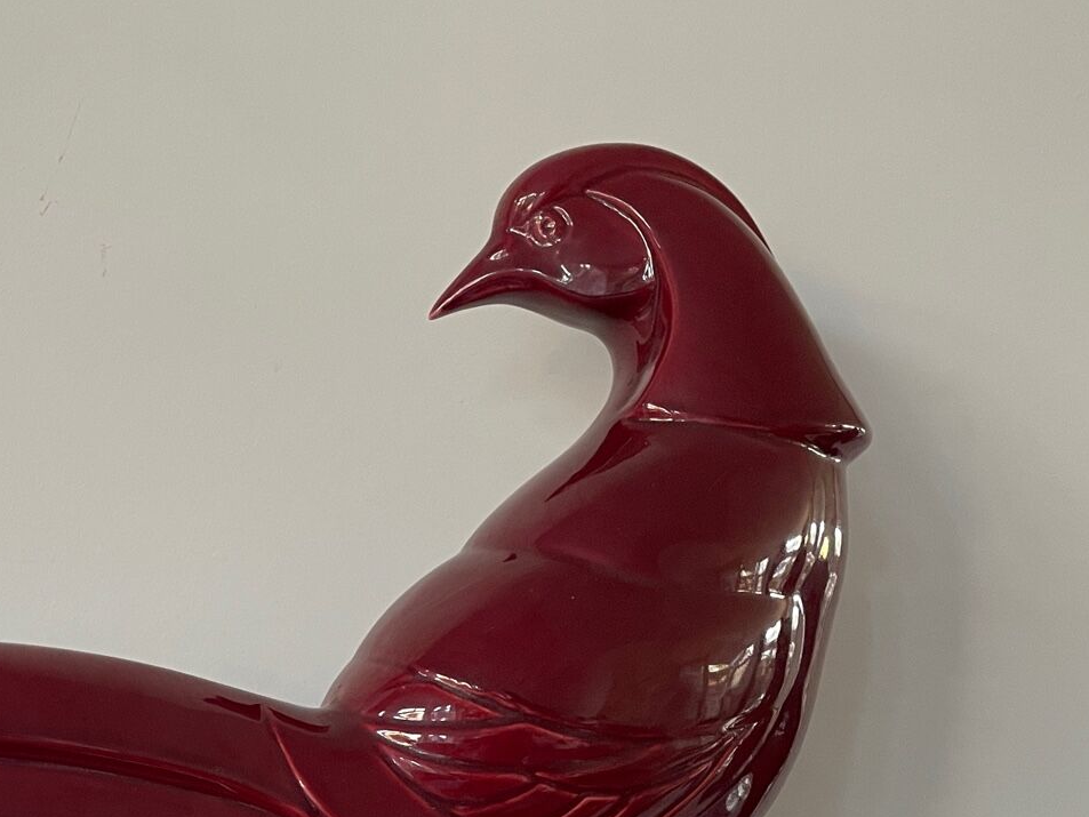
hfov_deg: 32.9
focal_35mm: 55
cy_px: 734
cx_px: 75
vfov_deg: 25.7
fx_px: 1730
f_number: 1.6
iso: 200
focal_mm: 4.2
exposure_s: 1/60
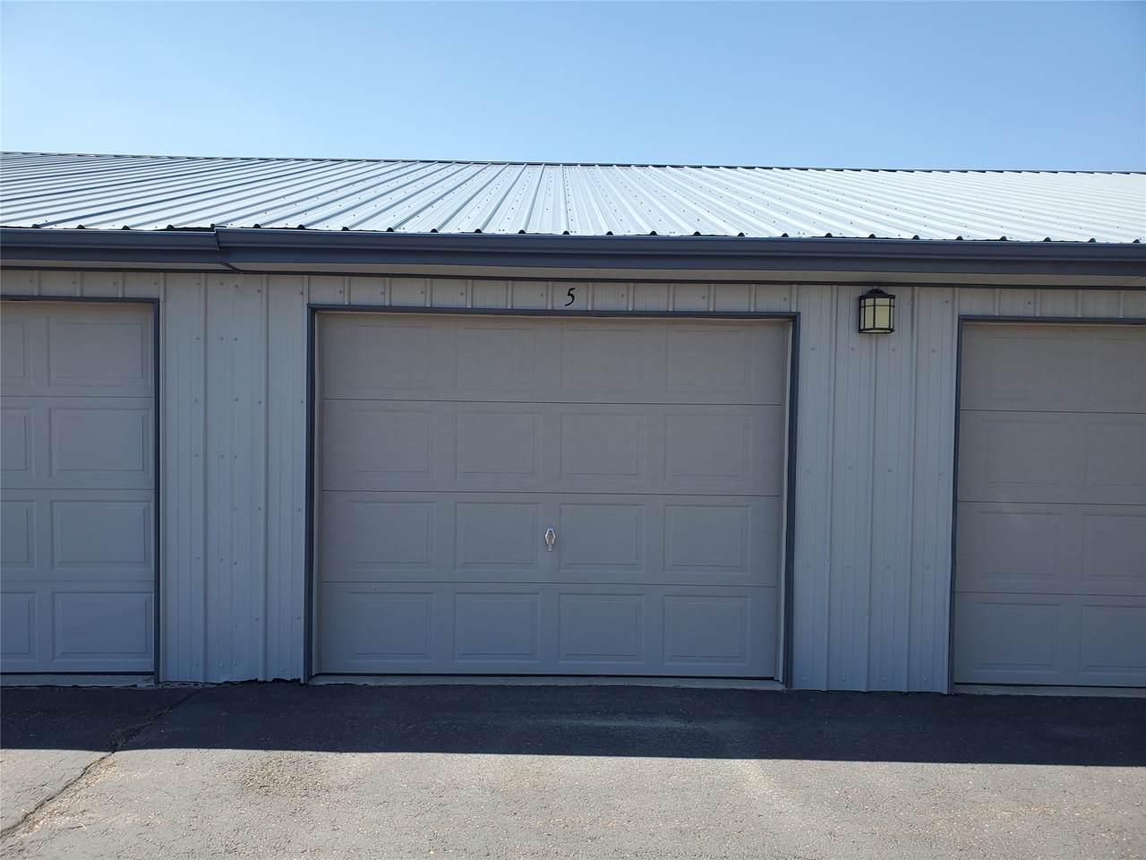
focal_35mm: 26
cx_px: 573
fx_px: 861
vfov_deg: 53.1
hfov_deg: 67.3
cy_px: 430
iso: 50
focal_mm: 4.3
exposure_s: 1/792
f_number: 2.4
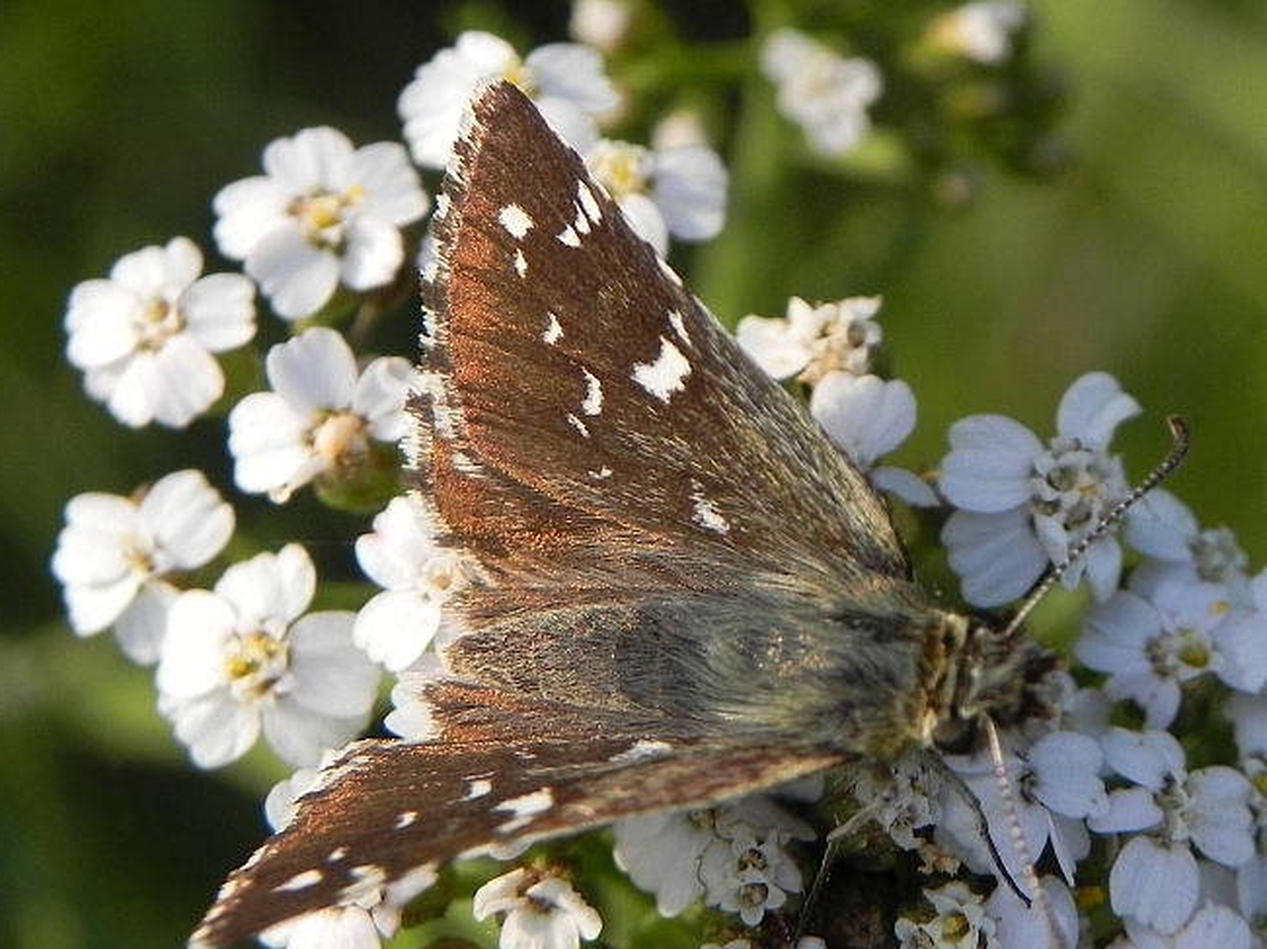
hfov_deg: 14.7
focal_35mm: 134
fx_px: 4903
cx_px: 737
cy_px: 546
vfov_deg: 11.1
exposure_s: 1/305
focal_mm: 15.1
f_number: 4
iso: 160
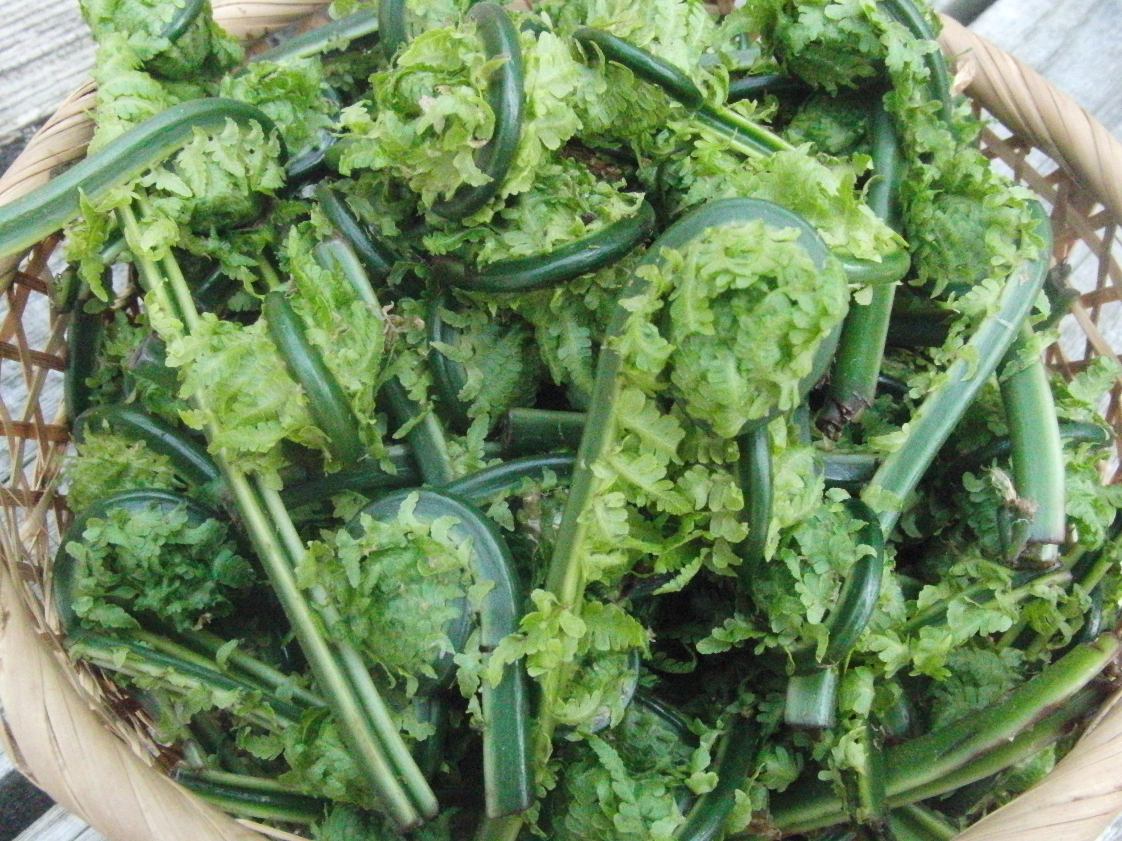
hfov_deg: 50.1
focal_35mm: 37
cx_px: 561
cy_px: 420
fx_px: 1199
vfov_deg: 38.7
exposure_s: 1/400
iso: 3200
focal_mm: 6.42
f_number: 8.5
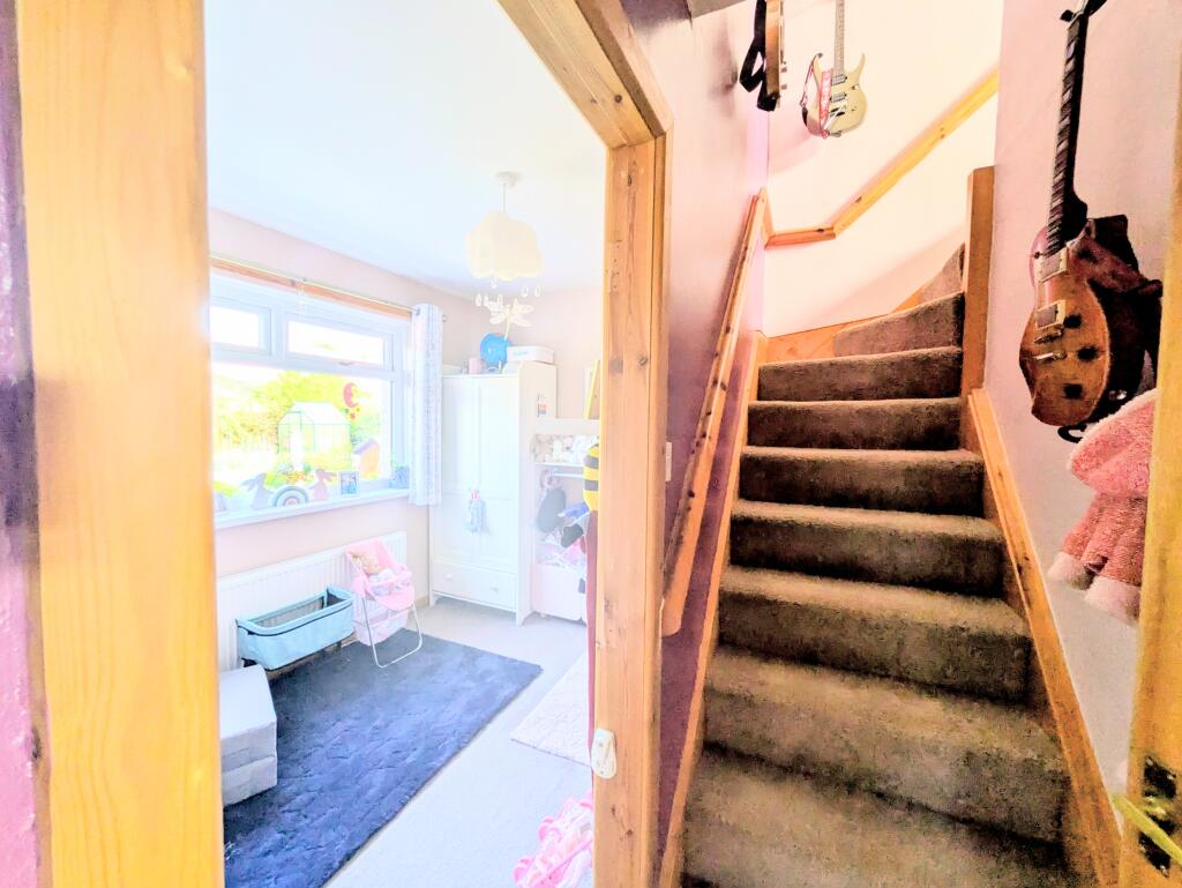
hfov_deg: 102.0
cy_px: 444
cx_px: 591
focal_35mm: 14
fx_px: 478
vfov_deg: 85.7
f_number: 2.2
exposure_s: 1/100
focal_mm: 1.83
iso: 145
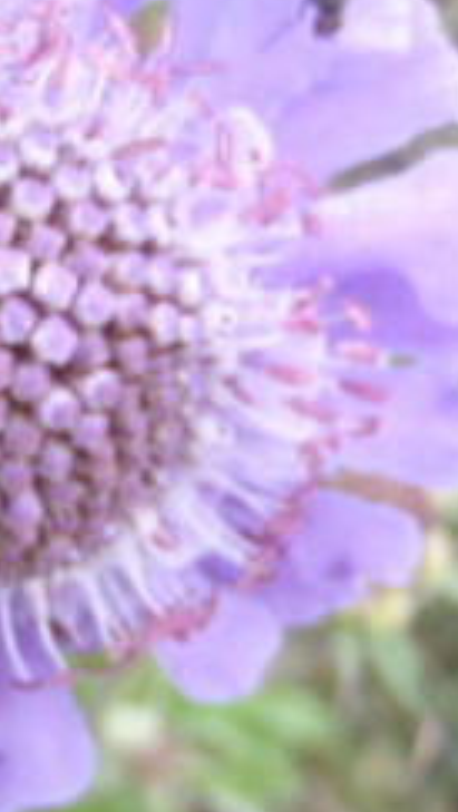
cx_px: -3
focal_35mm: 129
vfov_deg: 16.6
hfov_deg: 9.4
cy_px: 307
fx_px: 2780
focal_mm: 6.53
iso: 64
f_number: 5
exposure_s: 1/80
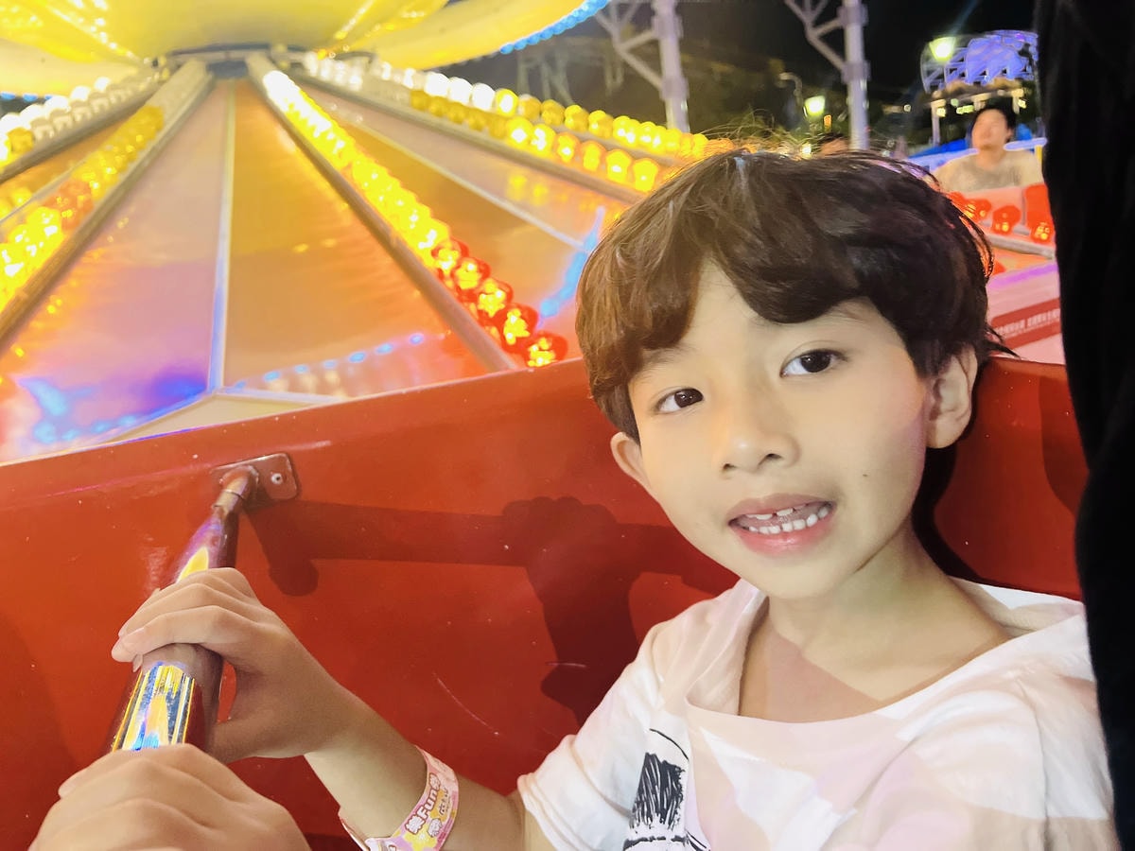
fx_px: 852
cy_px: 426
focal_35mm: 26
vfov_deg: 53.1
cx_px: 568
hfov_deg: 67.3
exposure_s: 1/30
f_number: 1.5
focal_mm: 5.7
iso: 1000
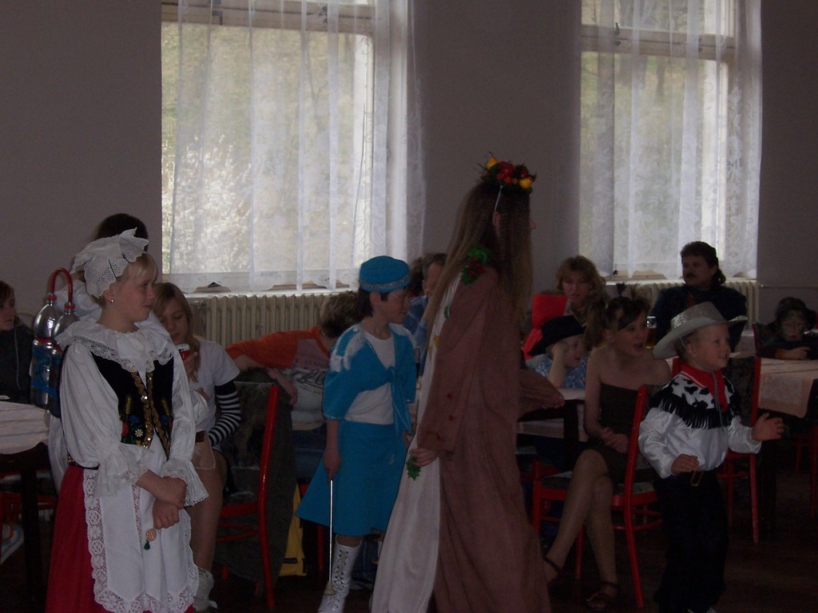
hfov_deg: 22.0
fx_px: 2103
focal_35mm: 89
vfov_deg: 16.6
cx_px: 409
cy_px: 306
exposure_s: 1/90
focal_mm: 14.8
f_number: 4.8
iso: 140
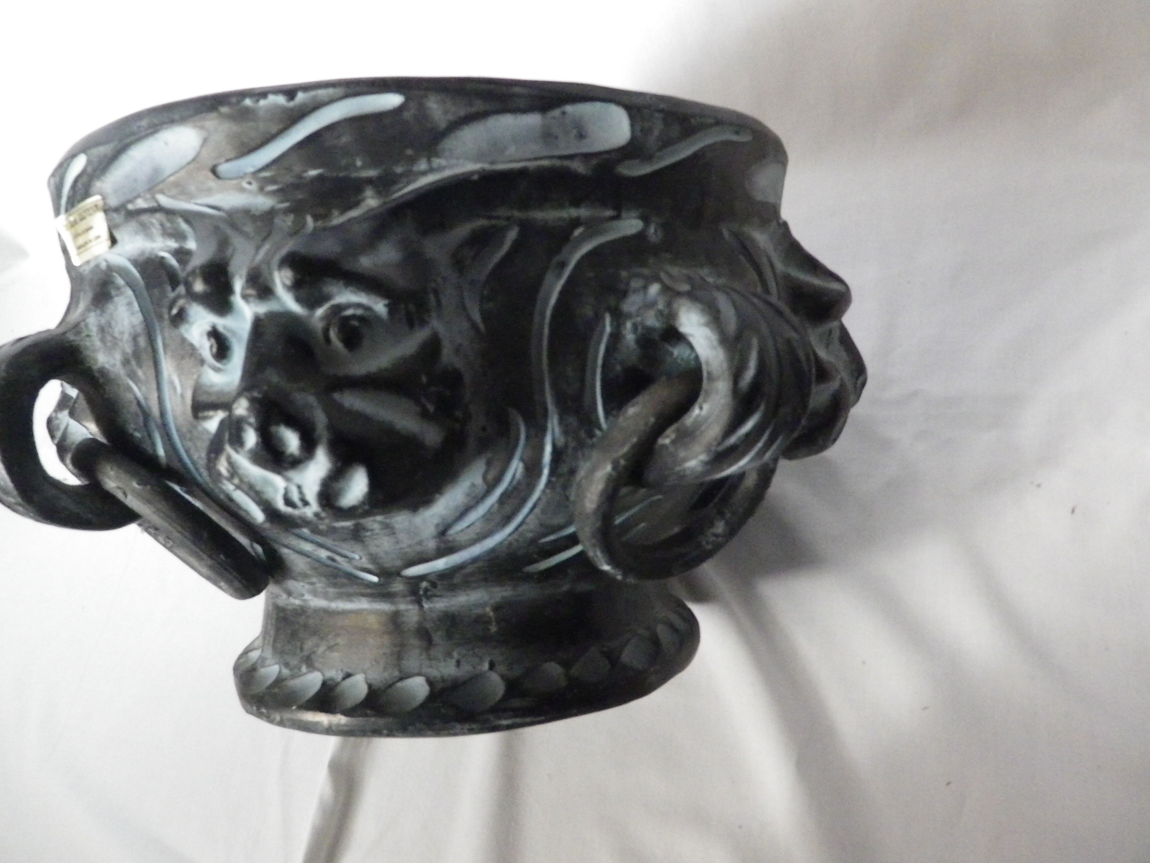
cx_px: 575
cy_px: 432
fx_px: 831
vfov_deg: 54.9
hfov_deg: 69.4
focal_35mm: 25
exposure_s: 1/15
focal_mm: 4.5
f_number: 3.5
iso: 800
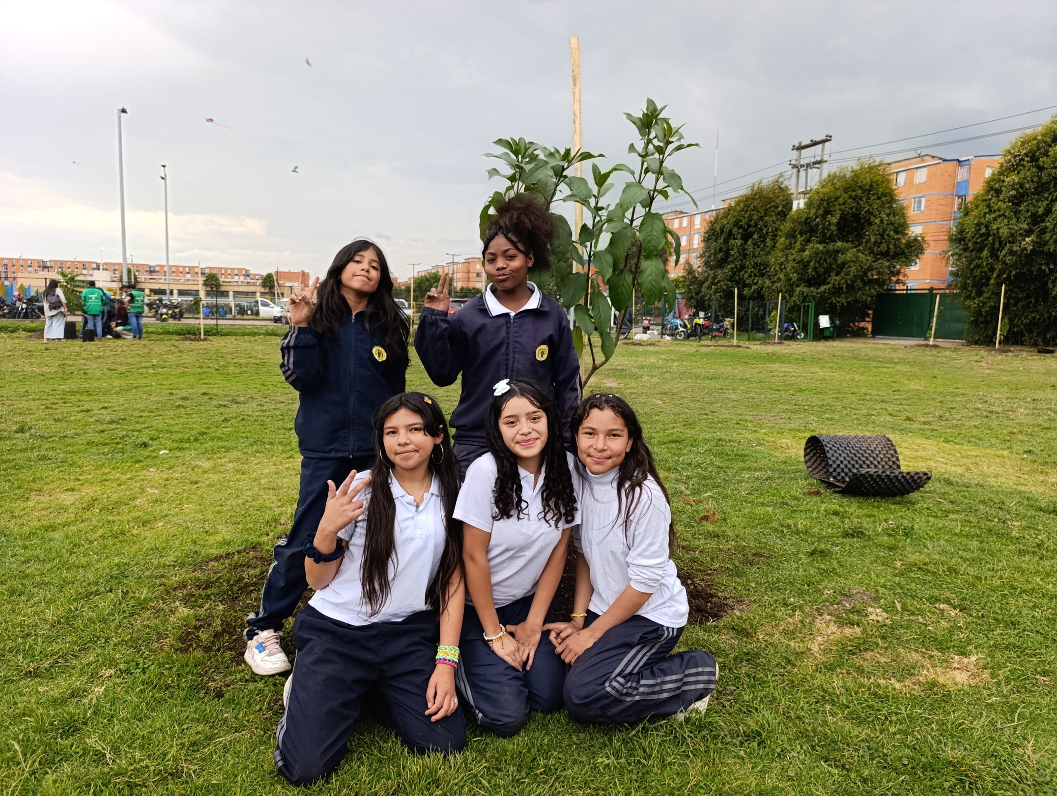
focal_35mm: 23
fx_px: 703
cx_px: 528
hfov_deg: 73.8
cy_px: 398
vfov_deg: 59.0
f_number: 1.6
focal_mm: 6.14
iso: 50
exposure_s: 1/222
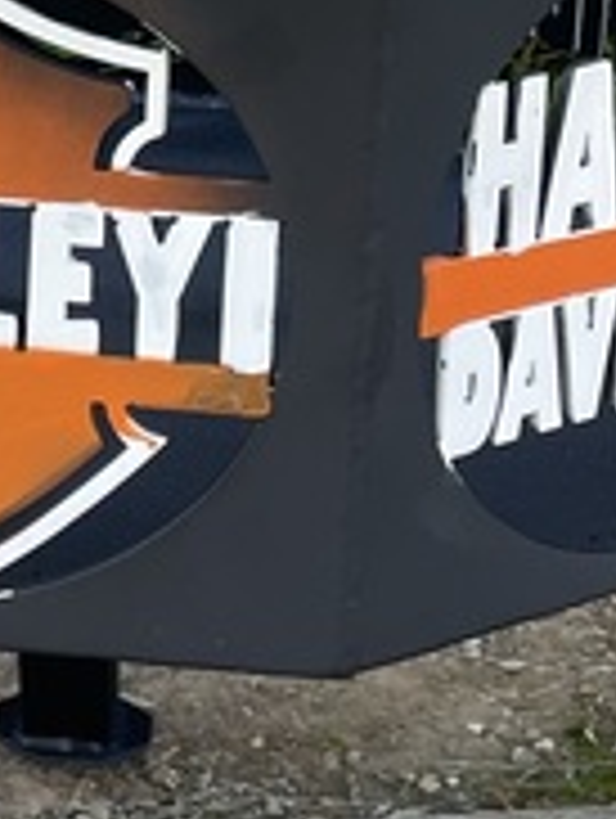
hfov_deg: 10.1
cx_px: -13
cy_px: -184
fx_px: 3456
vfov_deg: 13.1
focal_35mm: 146
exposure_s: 1/193
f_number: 1.6
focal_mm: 4.2
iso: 32
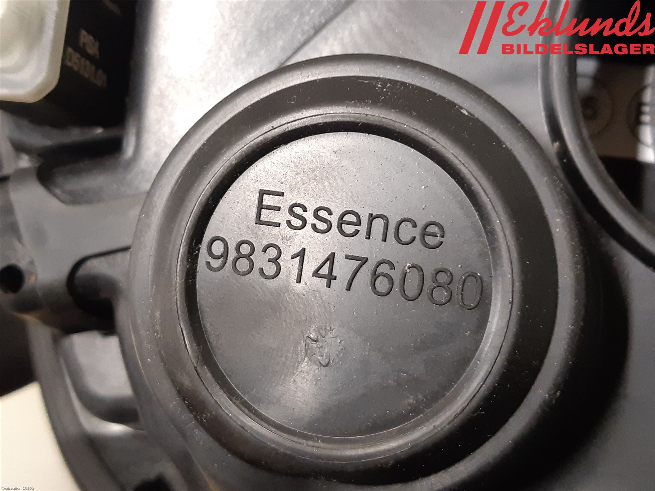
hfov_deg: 67.3
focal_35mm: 26
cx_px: 328
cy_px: 246
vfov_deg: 53.1
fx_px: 492
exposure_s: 1/33
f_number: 1.7
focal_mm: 3.93
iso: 250
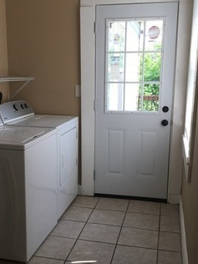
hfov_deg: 32.8
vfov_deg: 42.9
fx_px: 336
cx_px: 87
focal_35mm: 44
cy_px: 148
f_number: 2.2
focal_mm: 4.15
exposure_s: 1/92
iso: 25
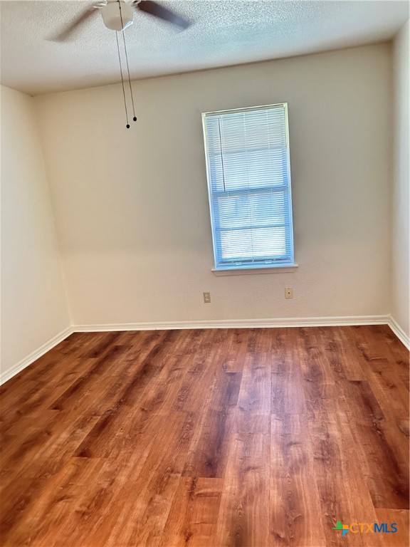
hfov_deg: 53.1
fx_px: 411
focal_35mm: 26
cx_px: 205
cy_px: 274
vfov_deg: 67.3
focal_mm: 5.7
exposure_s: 1/40
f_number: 1.5
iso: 640
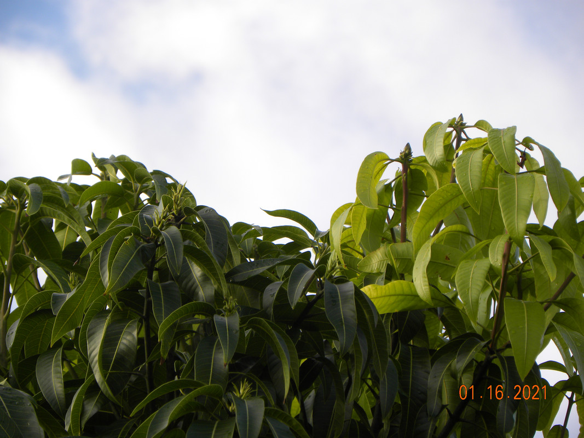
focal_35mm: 247
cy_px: 219
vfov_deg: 6.0
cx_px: 292
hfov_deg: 8.0
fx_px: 4167
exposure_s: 1/160
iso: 64
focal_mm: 44
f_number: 4.5
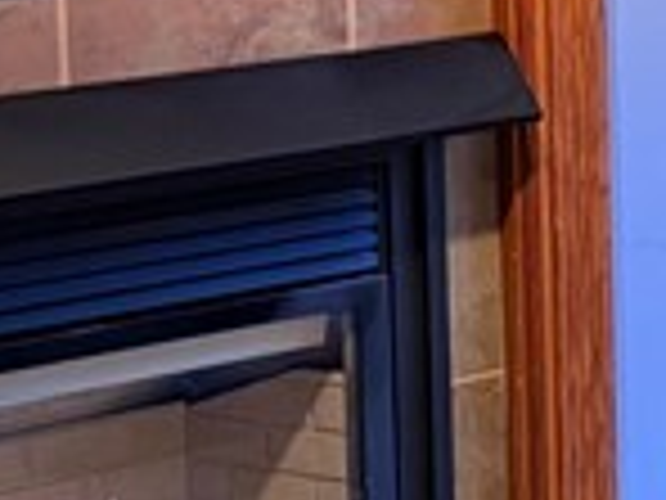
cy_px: 0
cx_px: 1134
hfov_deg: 11.2
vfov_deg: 8.9
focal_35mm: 166
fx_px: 3194
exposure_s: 1/60
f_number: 1.78
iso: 400
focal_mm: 6.76
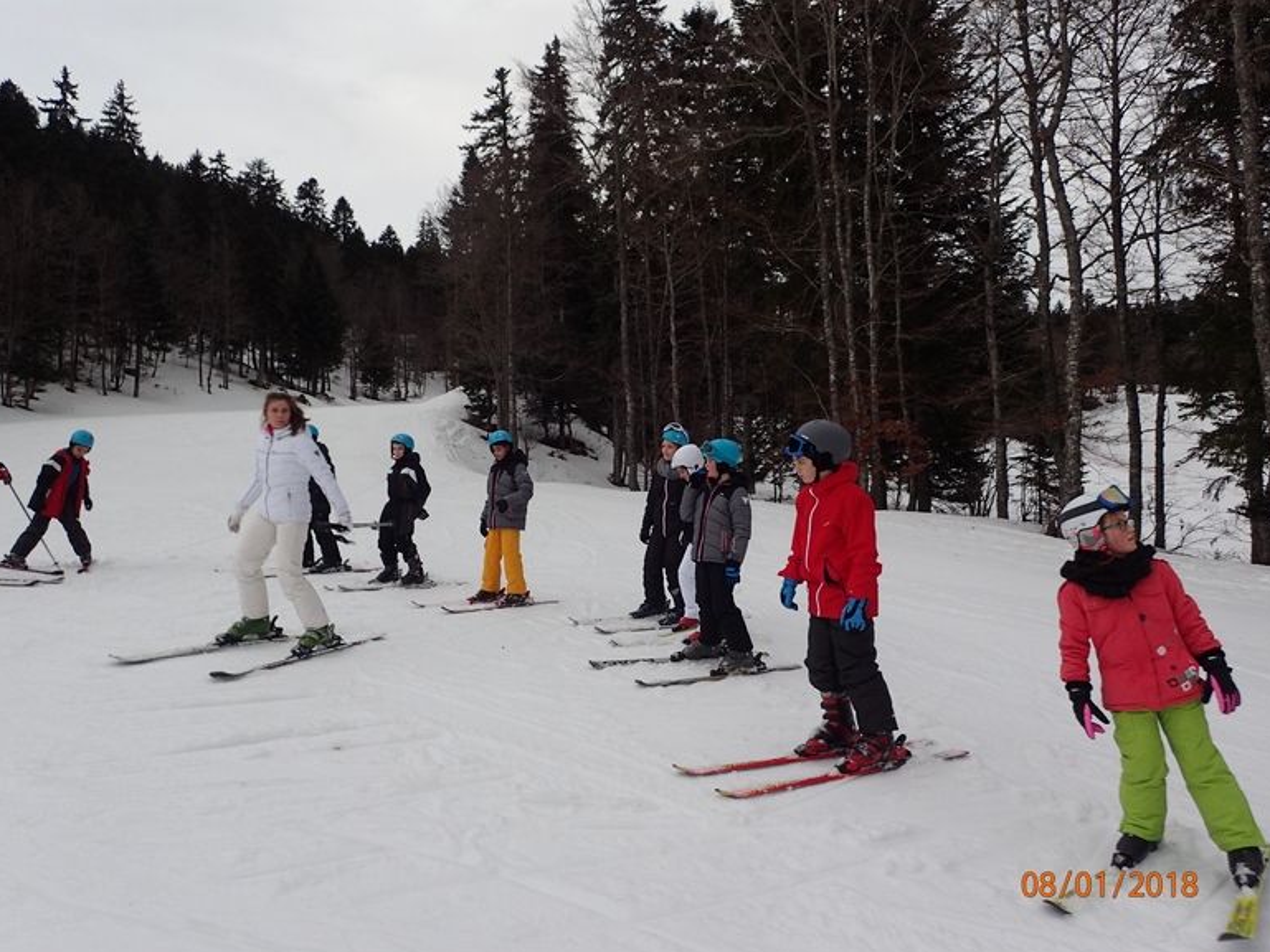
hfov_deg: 67.3
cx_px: 618
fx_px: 954
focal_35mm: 26
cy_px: 493
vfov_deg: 53.1
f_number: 2.8
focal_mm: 4.5
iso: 100
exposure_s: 1/60
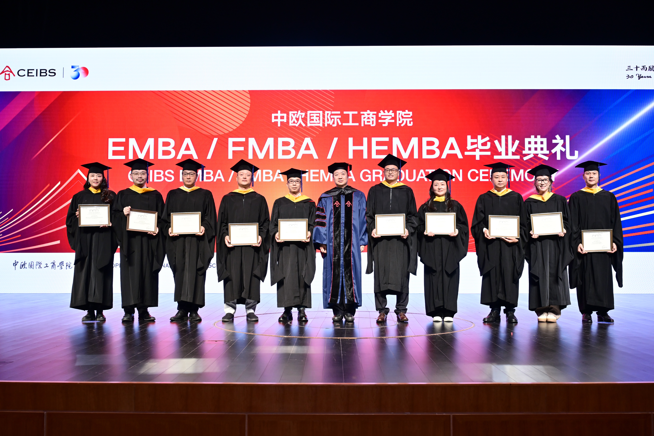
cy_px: 218
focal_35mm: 39
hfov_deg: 49.6
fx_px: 708
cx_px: 327
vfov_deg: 34.2
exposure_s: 1/125
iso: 1000
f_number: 5.6
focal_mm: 39
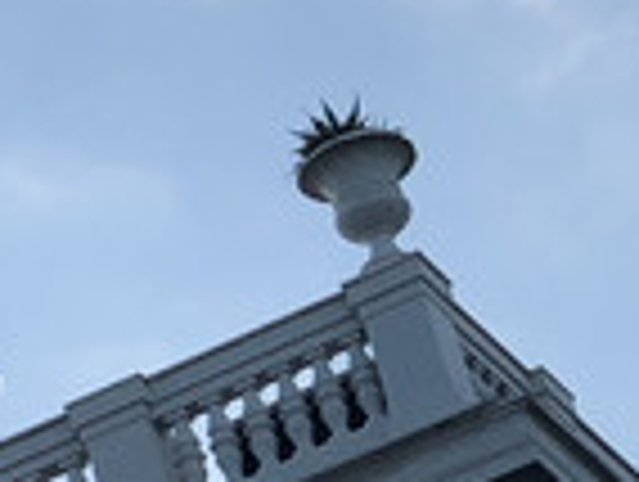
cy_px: -68
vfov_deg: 3.8
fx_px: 7211
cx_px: -641
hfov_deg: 5.0
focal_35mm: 390
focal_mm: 6
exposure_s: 1/1656
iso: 16
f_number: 2.4
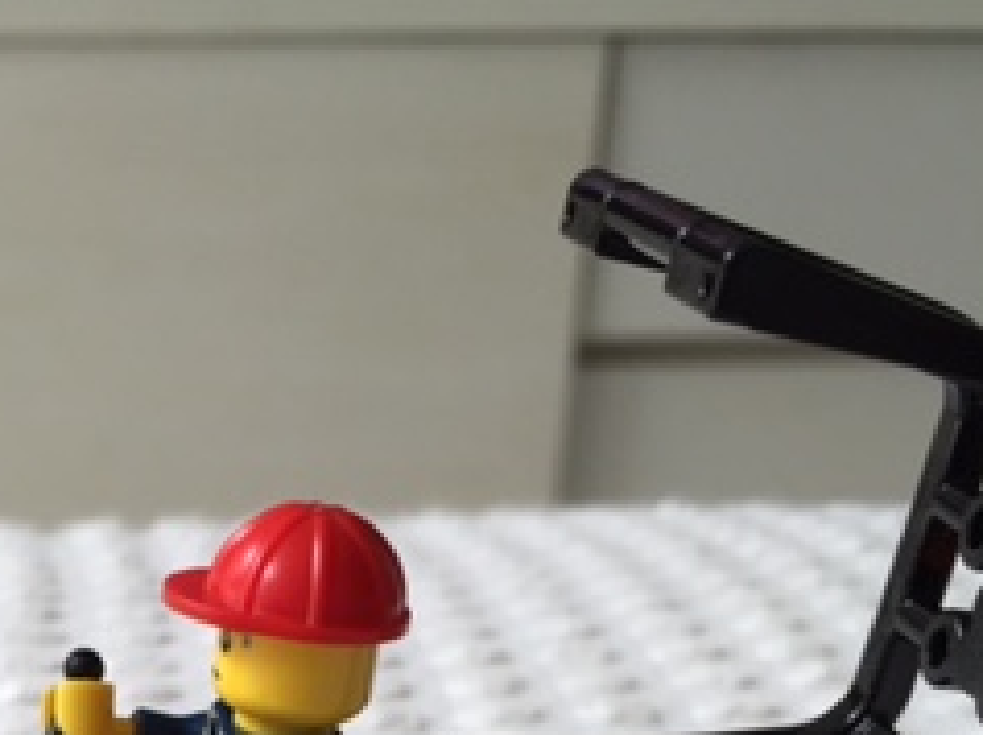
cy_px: 987
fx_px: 2213
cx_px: 29
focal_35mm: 78
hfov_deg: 24.1
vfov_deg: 17.5
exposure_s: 1/60
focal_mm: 4.15
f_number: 2.2
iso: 40
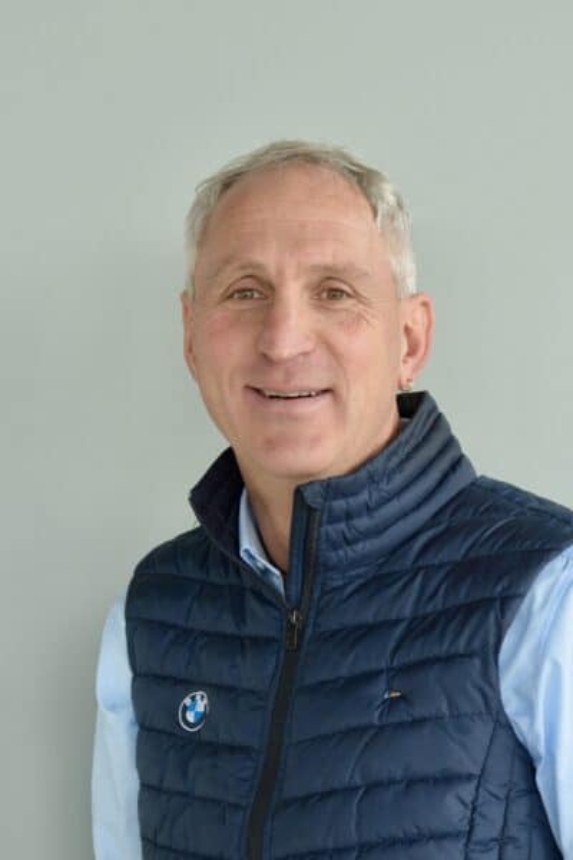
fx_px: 1790
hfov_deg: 18.2
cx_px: 286
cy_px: 430
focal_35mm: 75
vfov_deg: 27.0
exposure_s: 1/30
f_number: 5
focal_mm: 50
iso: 500
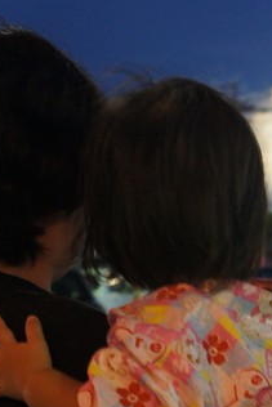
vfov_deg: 25.4
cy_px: 375
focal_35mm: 77
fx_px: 871
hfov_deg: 17.5
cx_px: 238
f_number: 4
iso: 1600
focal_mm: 27
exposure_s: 1/8
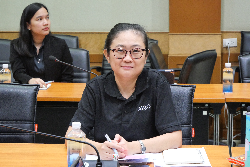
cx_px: 125
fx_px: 716
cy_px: 84
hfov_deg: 19.8
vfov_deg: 13.3
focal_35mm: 103
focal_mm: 50
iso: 3200
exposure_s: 1/40
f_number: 5.6
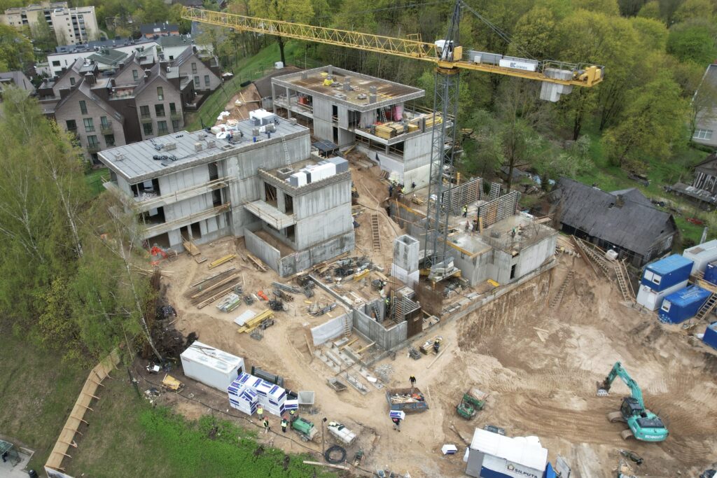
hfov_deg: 78.6
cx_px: 358
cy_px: 239
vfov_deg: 57.2
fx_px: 438
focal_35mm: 22
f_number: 2.8
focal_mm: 8.38
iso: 100
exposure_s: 1/500
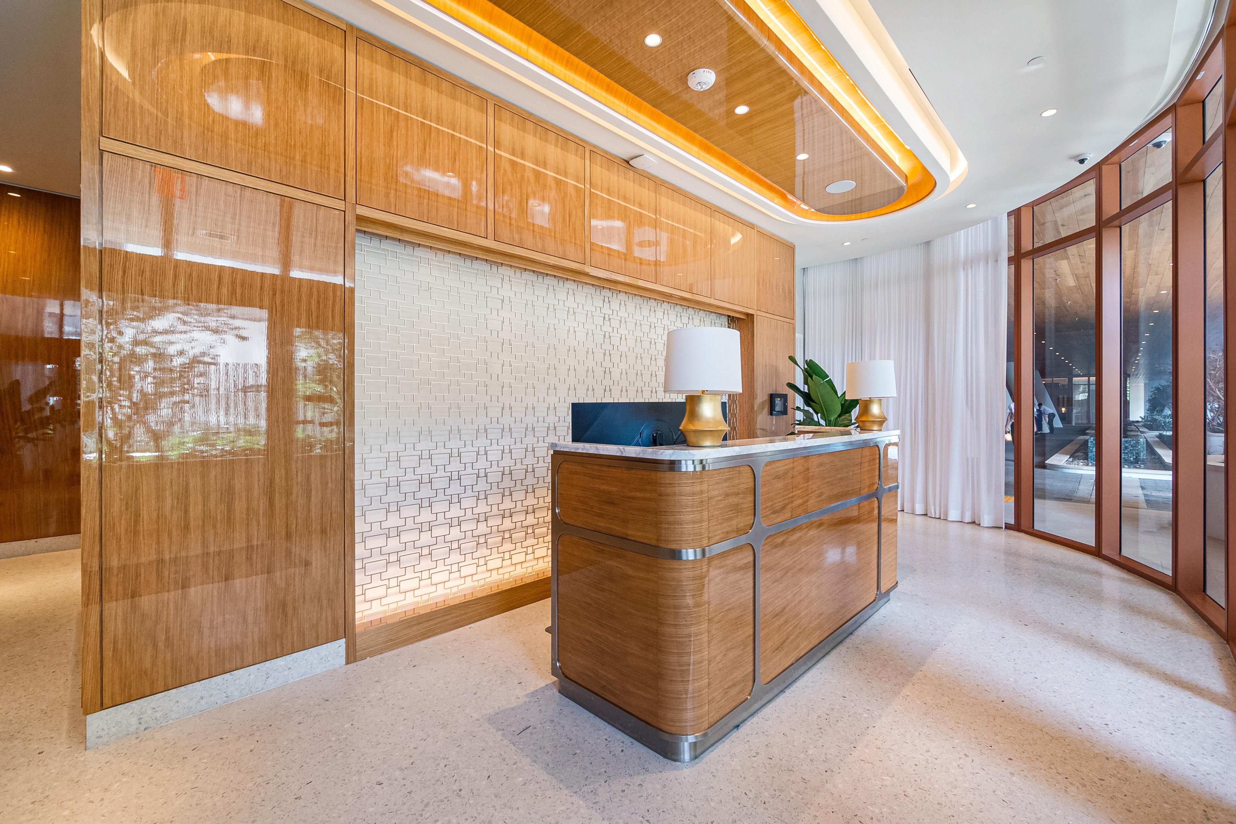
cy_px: 412
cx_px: 618
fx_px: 481
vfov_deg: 81.2
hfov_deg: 104.3
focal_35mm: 14
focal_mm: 7
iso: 800
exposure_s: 1/60
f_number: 5
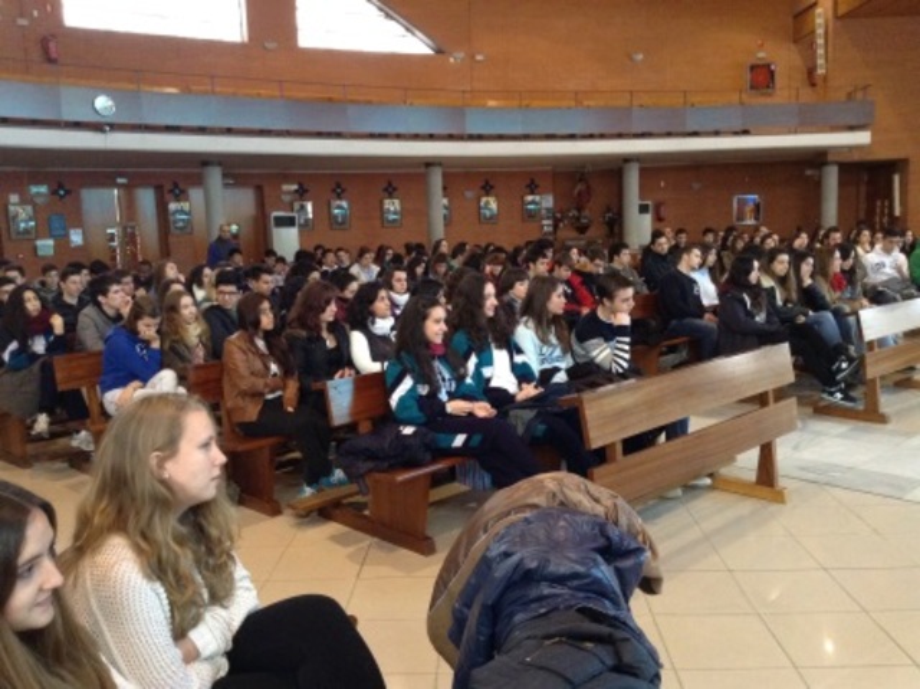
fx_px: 876
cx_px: 460
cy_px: 344
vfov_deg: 42.9
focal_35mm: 33
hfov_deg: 55.4
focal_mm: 3.3
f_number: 2.4
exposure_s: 1/25
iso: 250
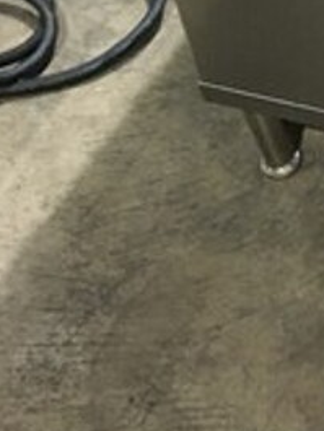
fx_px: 1110
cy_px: -124
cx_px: 467
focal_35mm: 89
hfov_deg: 15.5
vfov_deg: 20.2
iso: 250
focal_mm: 4.15
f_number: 2.2
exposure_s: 1/15
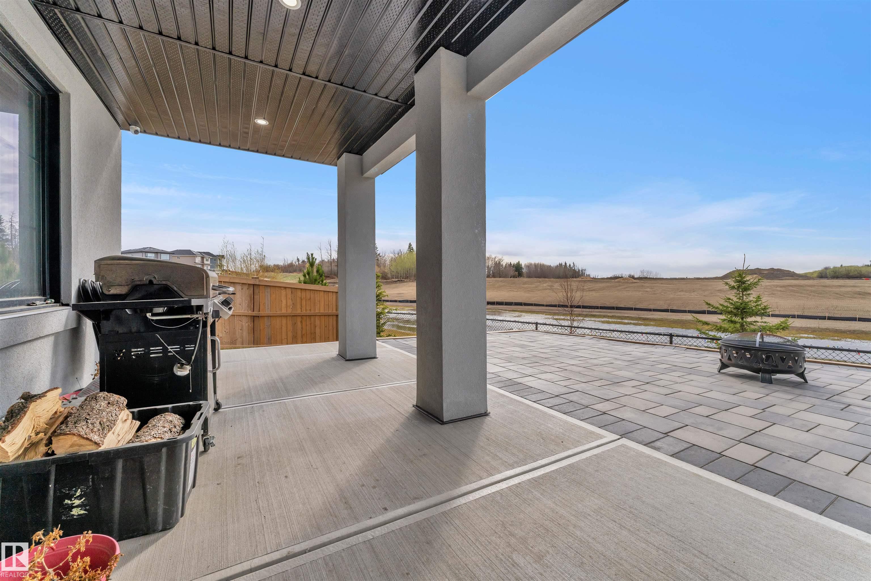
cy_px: 290
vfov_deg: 81.2
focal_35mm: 14
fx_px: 339
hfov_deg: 104.3
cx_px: 436
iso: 200
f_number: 9
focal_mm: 14
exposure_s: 1/640
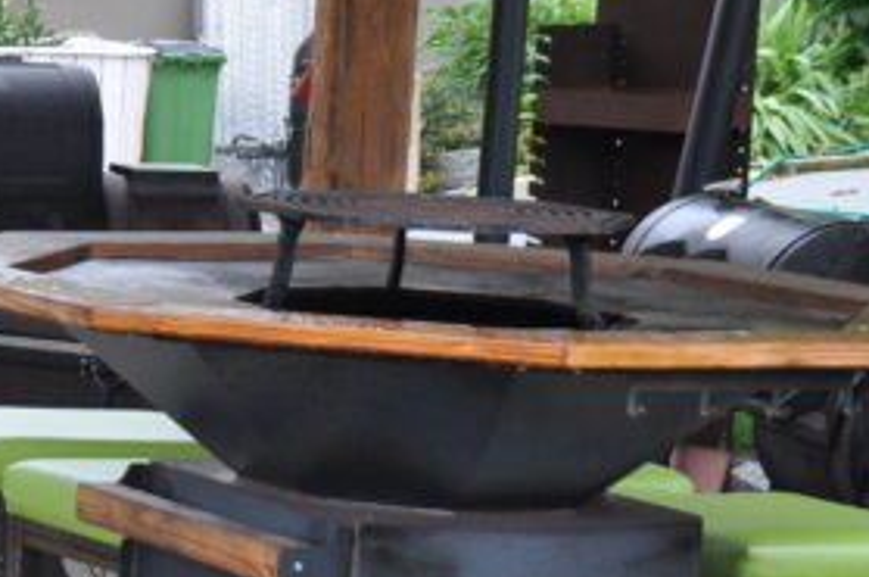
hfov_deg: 11.9
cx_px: -670
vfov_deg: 8.6
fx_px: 3852
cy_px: 324
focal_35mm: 160
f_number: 5.6
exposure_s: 1/125
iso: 400
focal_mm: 29
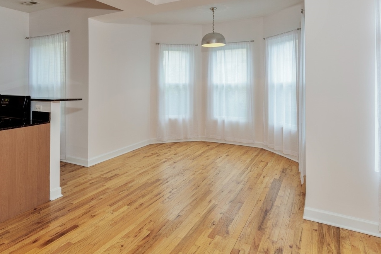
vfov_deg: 52.4
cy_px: 60
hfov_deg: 75.7
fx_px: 243
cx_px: 165
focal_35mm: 23
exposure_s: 1/10
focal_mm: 14
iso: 200
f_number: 8
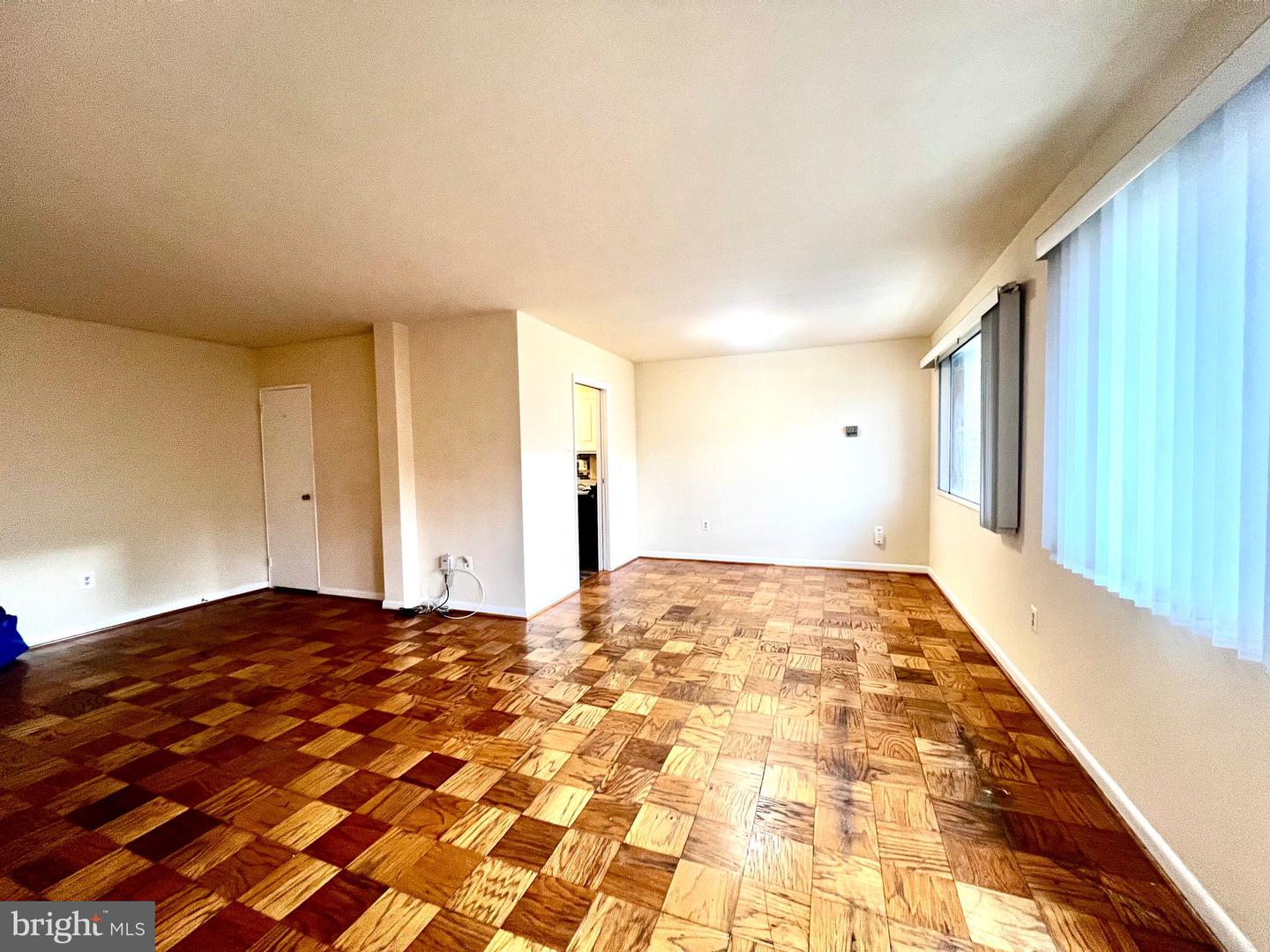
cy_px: 476
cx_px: 635
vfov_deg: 89.9
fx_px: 477
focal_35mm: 13
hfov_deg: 106.2
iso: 200
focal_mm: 1.57
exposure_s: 1/120
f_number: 1.8
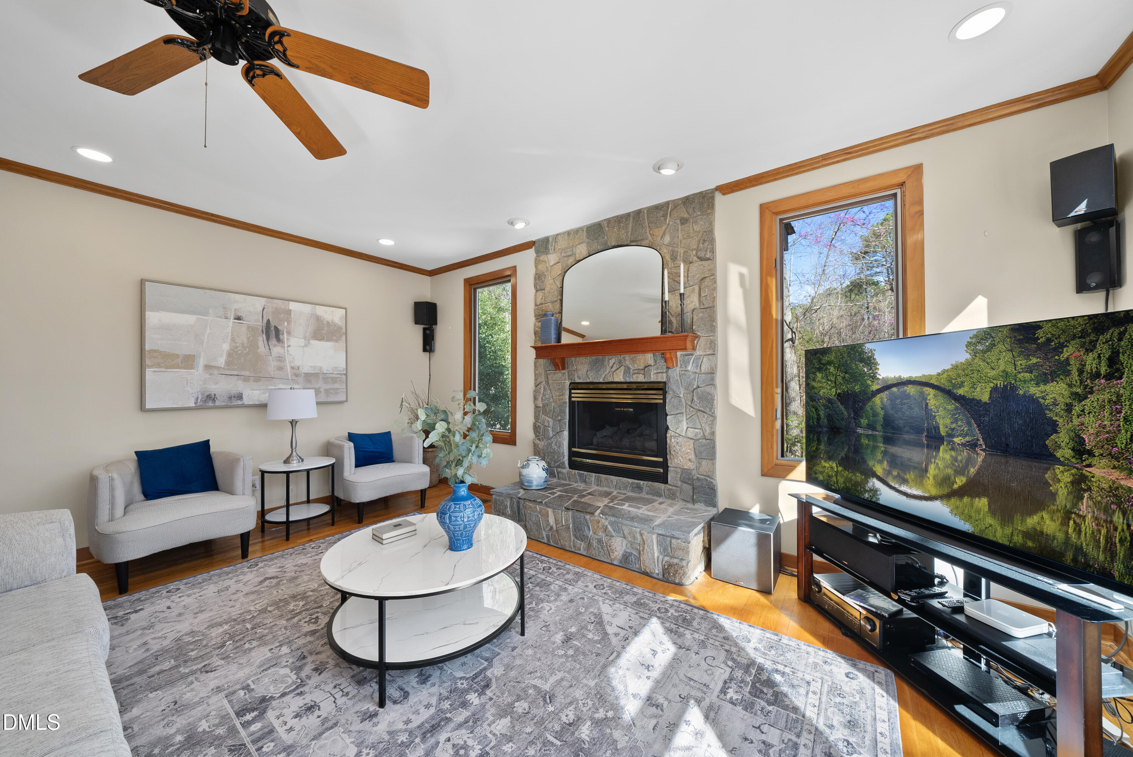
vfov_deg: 90.1
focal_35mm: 12
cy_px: 378
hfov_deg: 112.6
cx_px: 566
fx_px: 378
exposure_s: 1/20
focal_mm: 12
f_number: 7.1
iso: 800
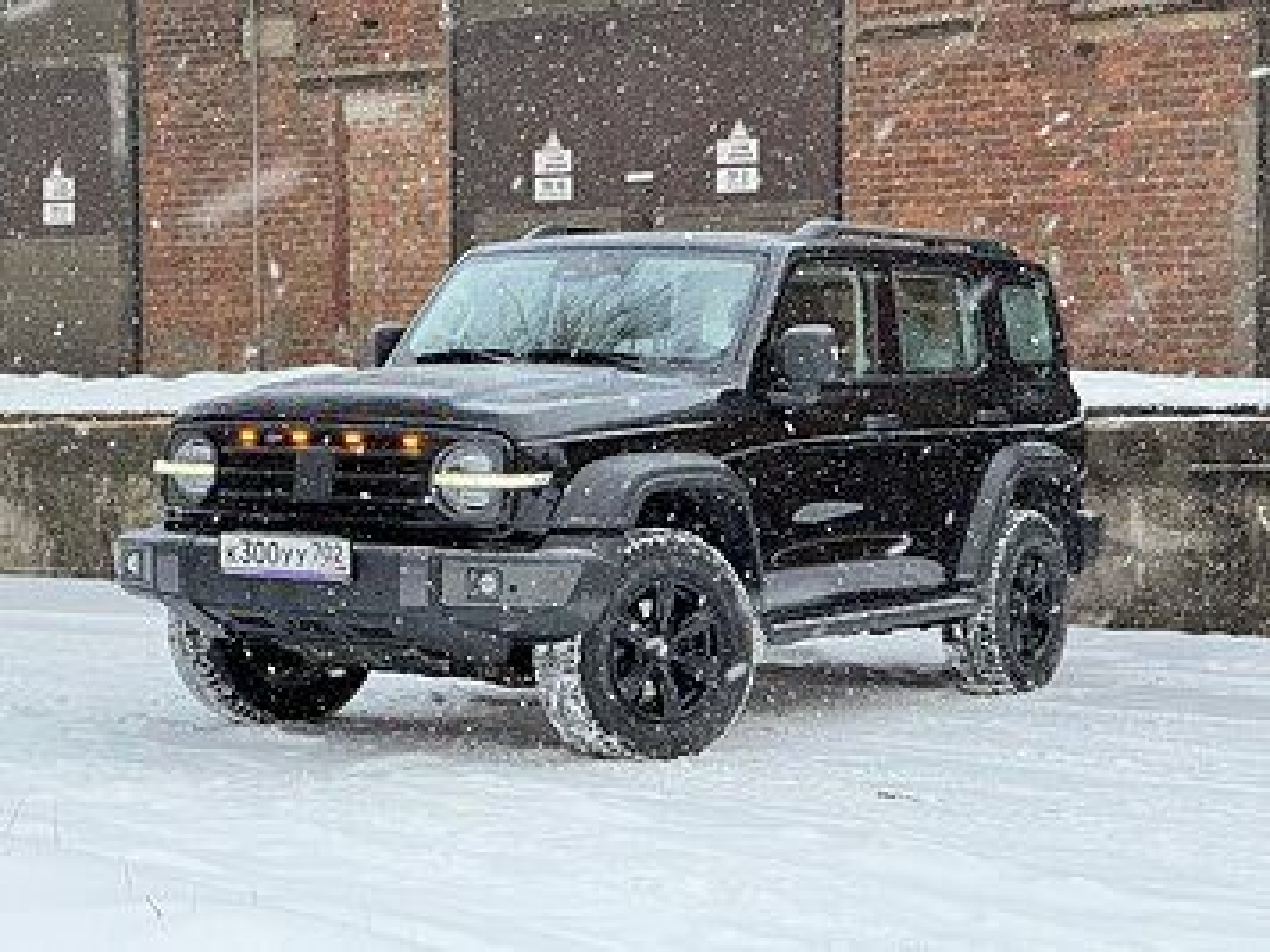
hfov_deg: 25.3
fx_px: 2825
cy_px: 476
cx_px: 635
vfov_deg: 19.1
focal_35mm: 77
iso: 160
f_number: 2.8
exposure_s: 1/99
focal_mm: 9
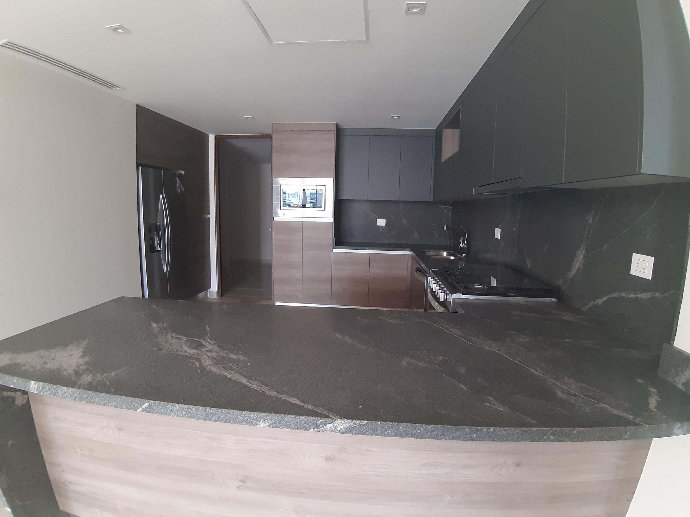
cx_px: 345
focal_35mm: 18
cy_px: 258
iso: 250
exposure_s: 1/33
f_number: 2.4
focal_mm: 1.87
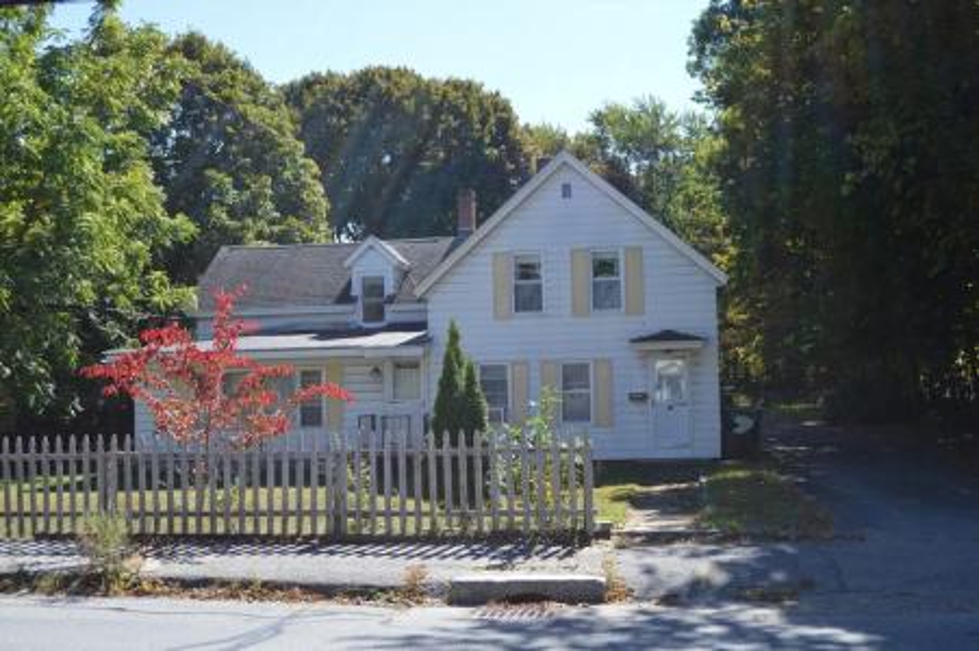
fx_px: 1060
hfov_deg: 49.6
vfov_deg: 34.2
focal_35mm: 39
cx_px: 490
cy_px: 326
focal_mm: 26
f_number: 7.1
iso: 100
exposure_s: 1/200
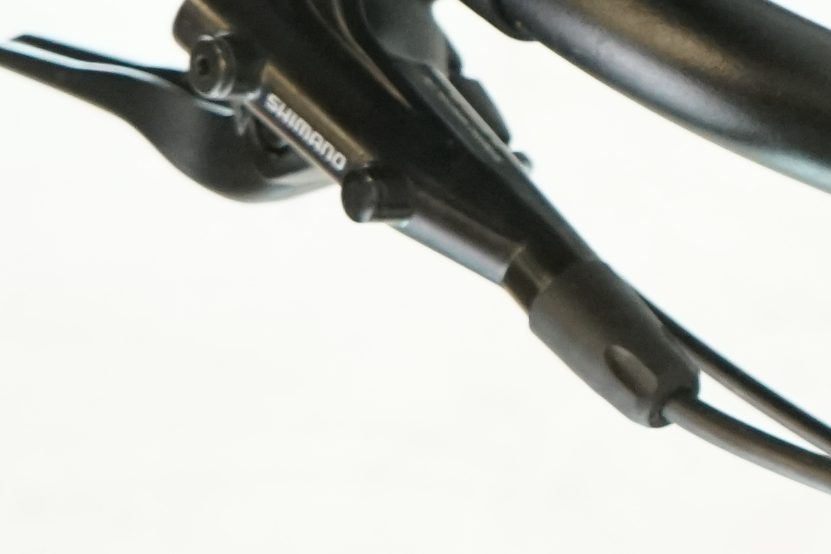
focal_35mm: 152
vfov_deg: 9.0
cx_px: 1638
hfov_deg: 12.1
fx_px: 3508
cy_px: 274
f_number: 6.3
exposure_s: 1/200
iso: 2500
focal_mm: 30
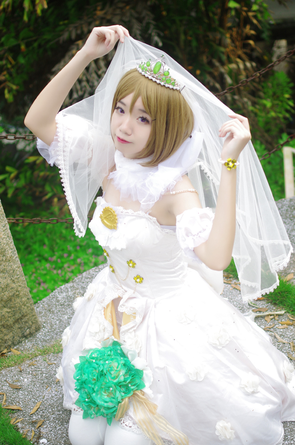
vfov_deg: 38.3
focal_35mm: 52
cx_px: 148
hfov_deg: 25.9
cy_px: 222
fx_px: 642
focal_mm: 35
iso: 320
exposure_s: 1/640
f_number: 2.4
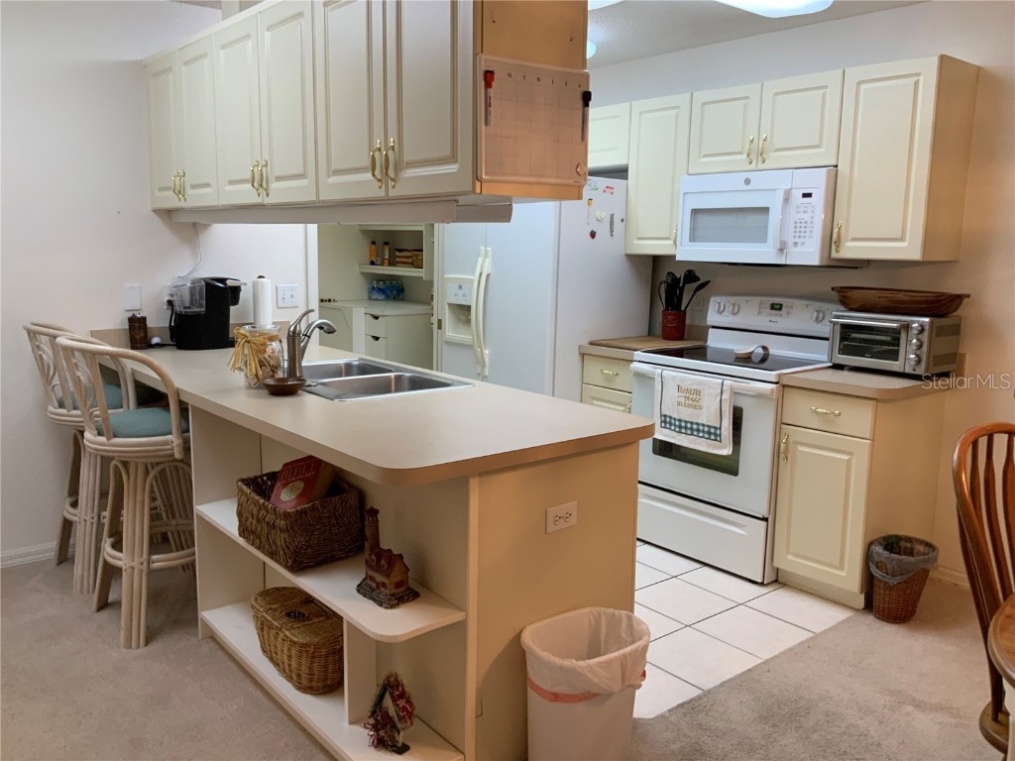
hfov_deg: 61.7
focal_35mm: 29
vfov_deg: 48.2
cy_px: 380
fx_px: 850
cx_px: 508
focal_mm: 3
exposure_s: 1/60
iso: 64
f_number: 1.8
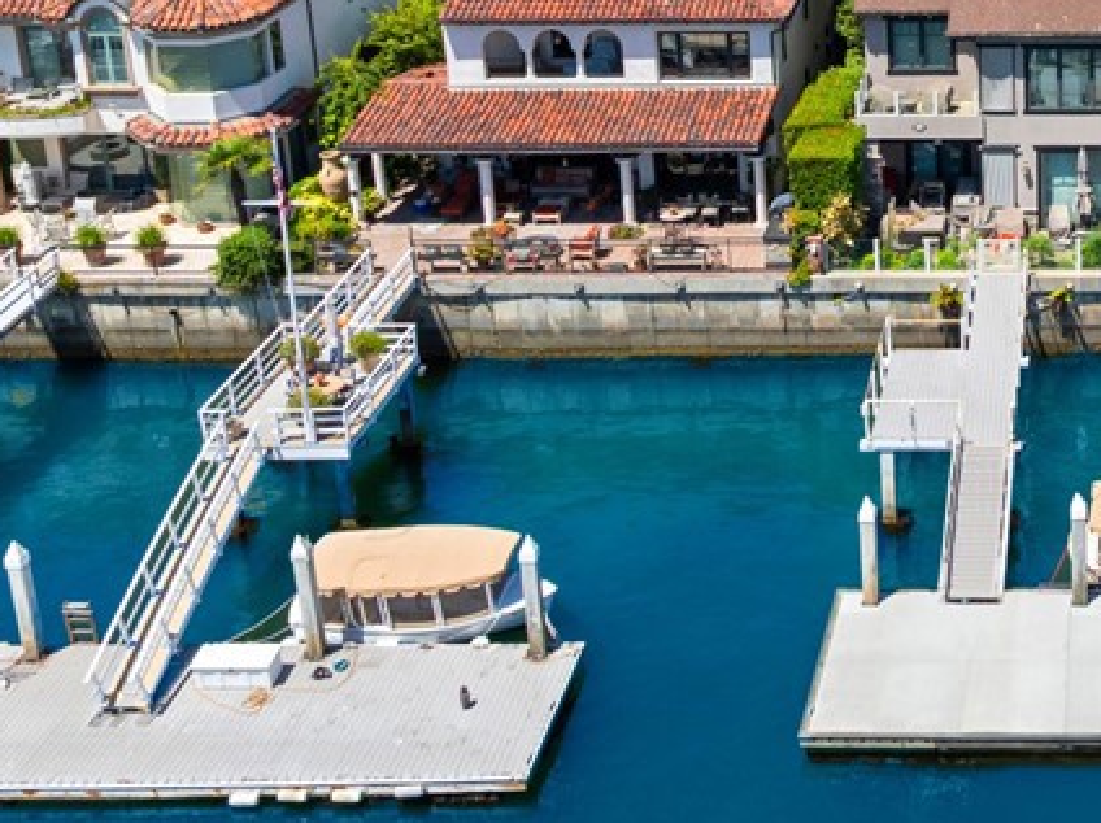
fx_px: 1843
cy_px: 34
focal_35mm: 58
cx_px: 1104
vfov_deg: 24.2
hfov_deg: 30.8
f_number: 2.8
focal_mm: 12.29
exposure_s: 1/1250
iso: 100
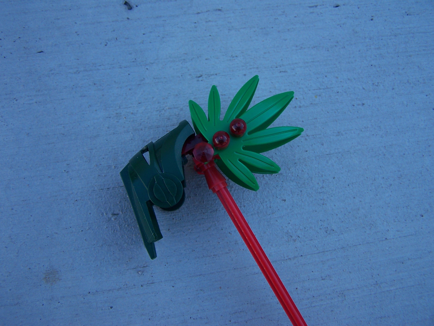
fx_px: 476
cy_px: 163
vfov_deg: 37.7
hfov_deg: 49.0
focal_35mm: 38
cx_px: 217
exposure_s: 1/250
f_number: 2.8
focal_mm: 6.3
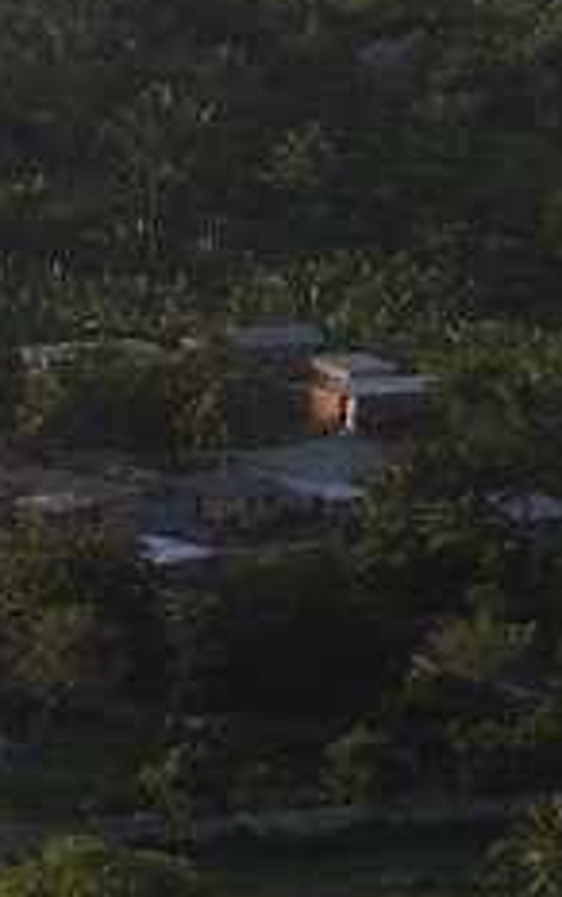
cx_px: -2298
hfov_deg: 3.2
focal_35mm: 384
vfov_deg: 5.5
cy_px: 512
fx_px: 9393
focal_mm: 55
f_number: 5
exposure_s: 1/400
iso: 200
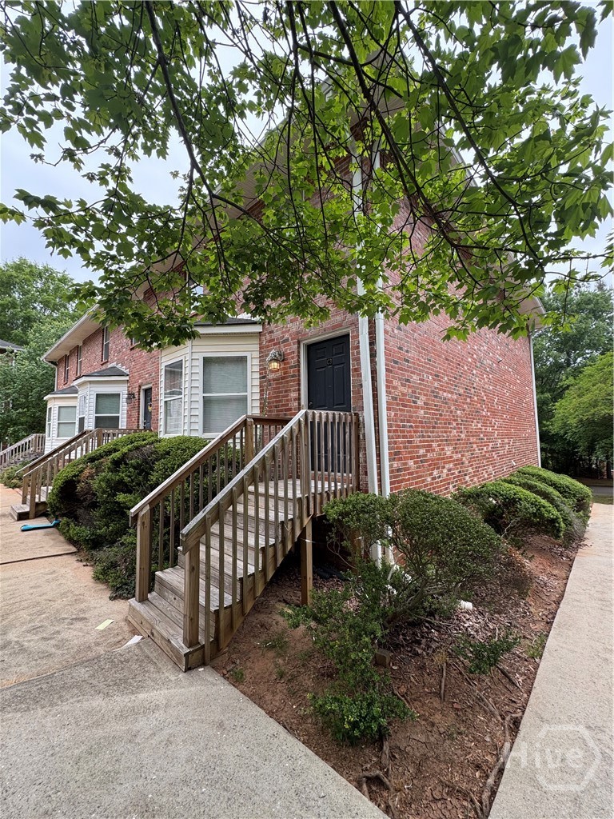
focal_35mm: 14
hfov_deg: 85.7
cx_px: 307
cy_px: 410
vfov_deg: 102.1
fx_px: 331
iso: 40
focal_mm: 2.22
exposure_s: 1/237
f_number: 2.2
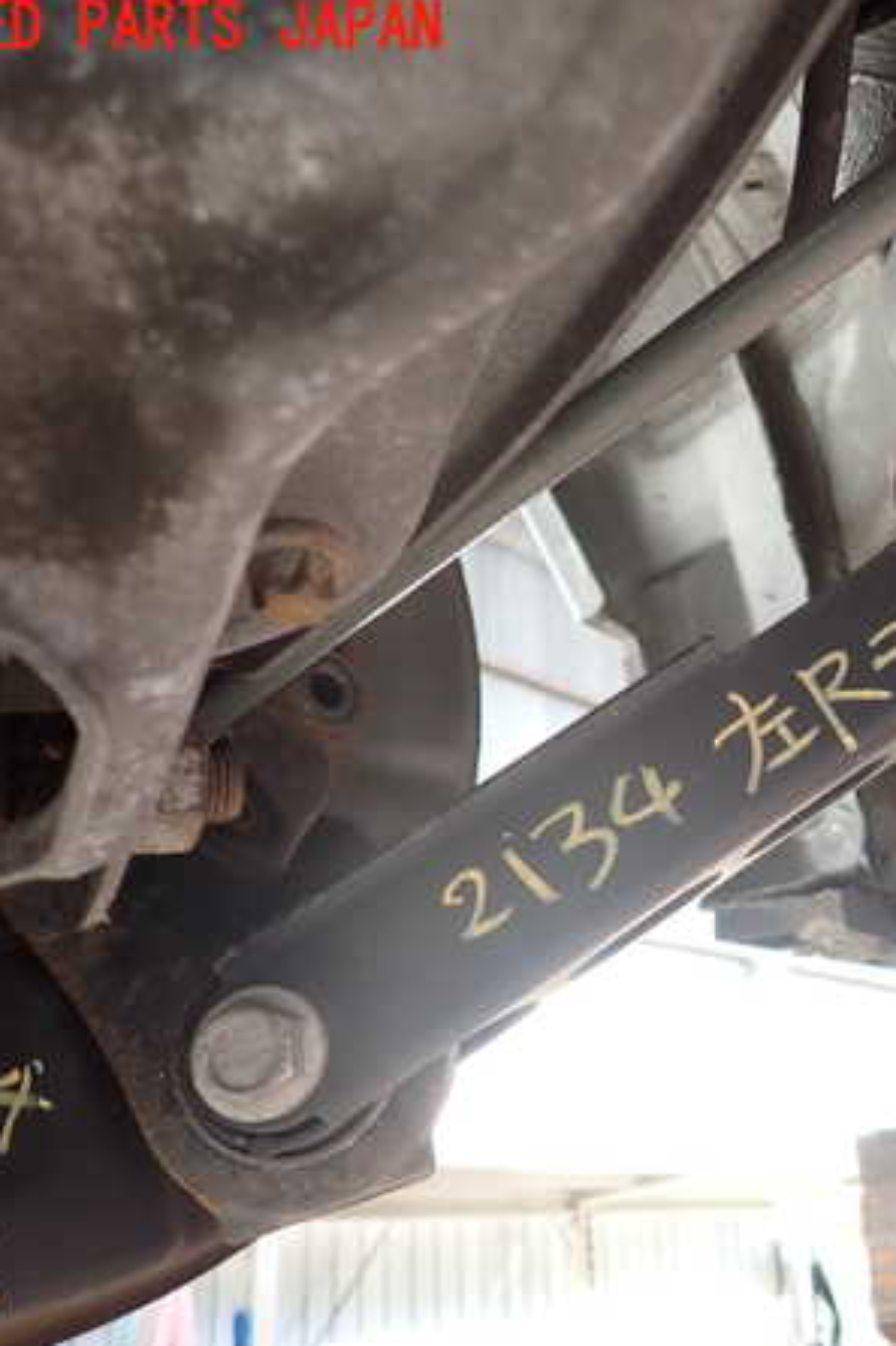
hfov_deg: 35.7
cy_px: 670
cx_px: 799
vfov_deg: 54.5
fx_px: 1308
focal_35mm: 35
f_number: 2
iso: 160
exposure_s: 1/125
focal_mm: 4.5
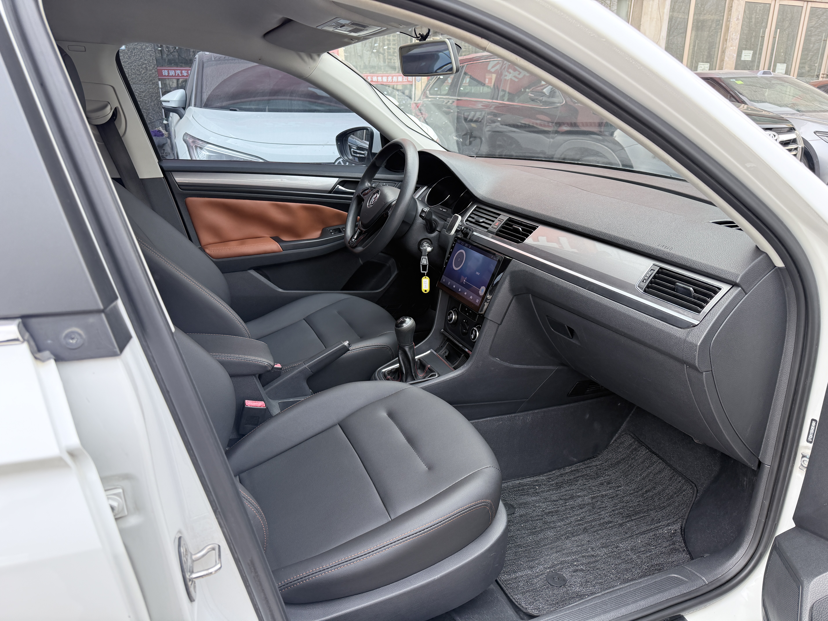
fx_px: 574
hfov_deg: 71.6
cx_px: 414
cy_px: 310
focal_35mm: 24
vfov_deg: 56.8
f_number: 1.78
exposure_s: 1/332
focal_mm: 6.76
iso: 100
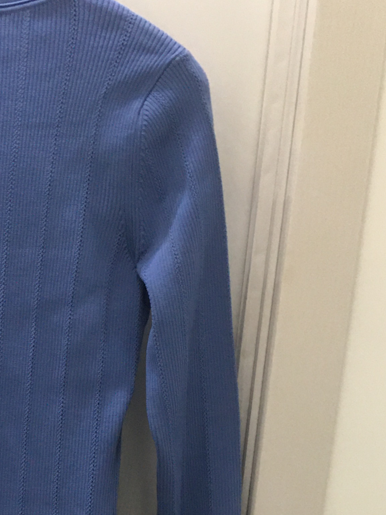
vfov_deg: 23.5
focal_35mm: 76
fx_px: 1130
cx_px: -56
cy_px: 610
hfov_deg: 18.5
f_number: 2.2
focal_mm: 4.15
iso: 100
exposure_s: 1/17
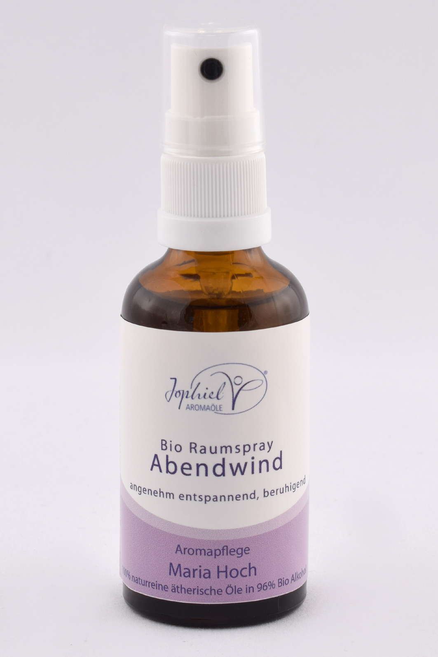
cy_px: 328
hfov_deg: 16.5
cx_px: 219
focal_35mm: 82
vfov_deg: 24.6
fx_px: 1506
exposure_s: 1/125
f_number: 11
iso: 200
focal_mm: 55
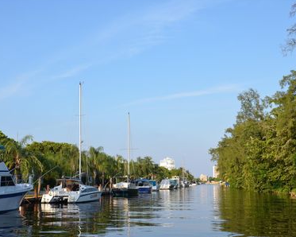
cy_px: 126
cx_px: 138
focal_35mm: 49
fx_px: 429
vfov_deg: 30.8
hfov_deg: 38.0
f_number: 8
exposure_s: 1/250
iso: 140
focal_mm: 26
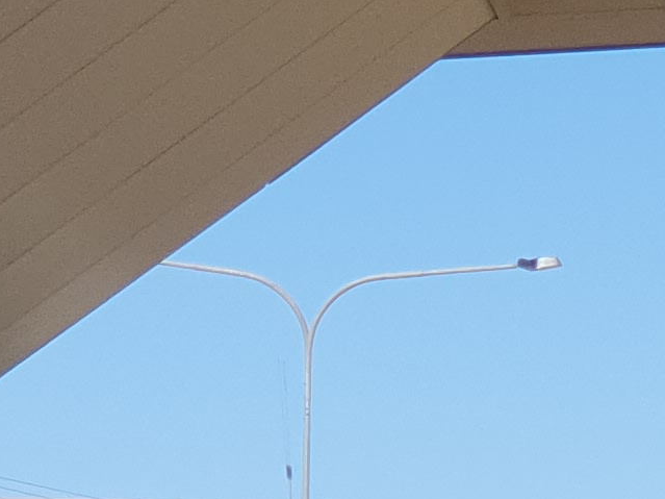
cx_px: 1206
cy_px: 739
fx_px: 6300
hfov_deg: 5.9
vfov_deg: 4.5
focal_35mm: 328
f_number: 2.4
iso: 32
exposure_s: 1/920
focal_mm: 6
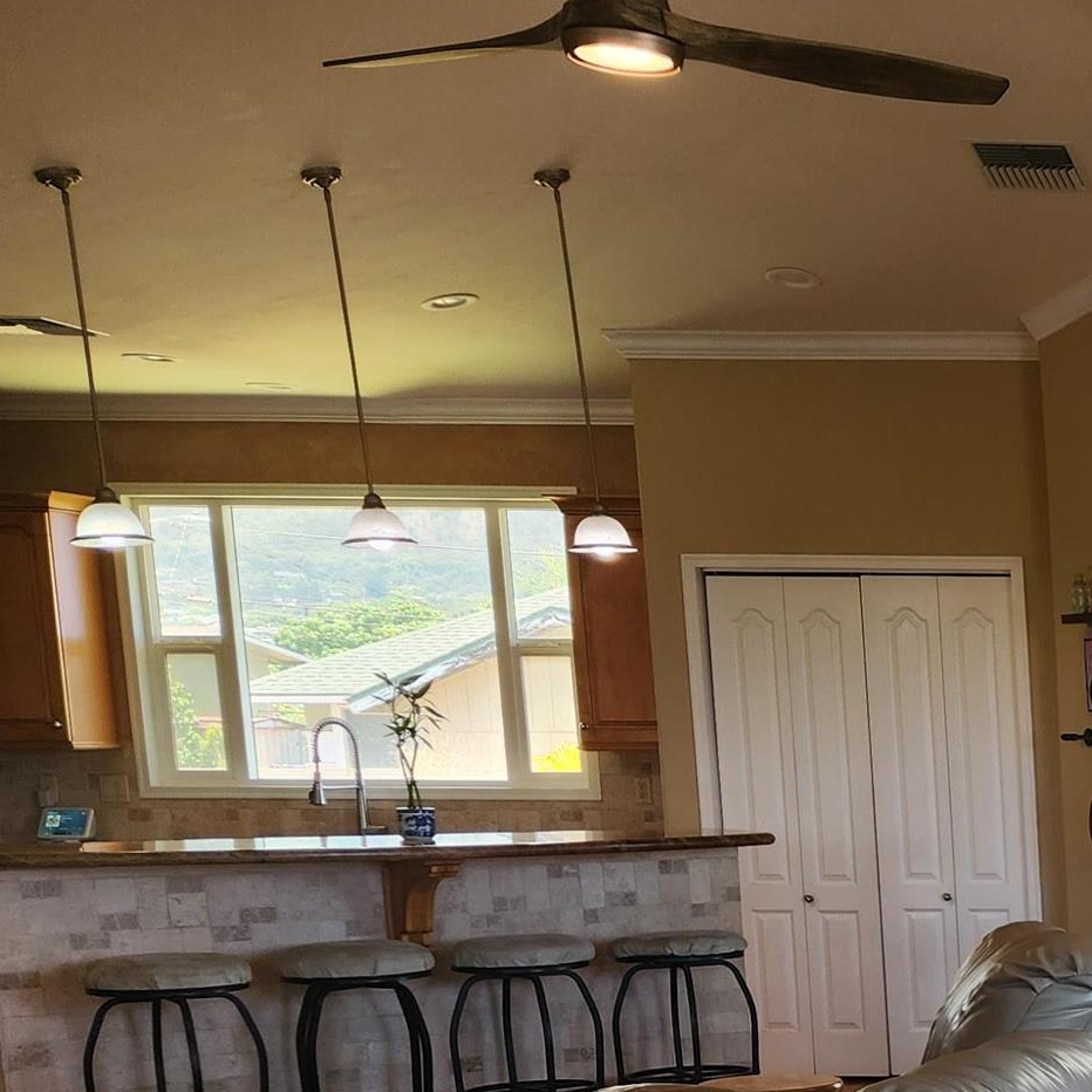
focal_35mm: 67
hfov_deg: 21.1
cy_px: 1173
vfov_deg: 24.2
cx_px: 1713
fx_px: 2391
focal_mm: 5.4
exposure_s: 1/120
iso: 40
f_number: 1.8
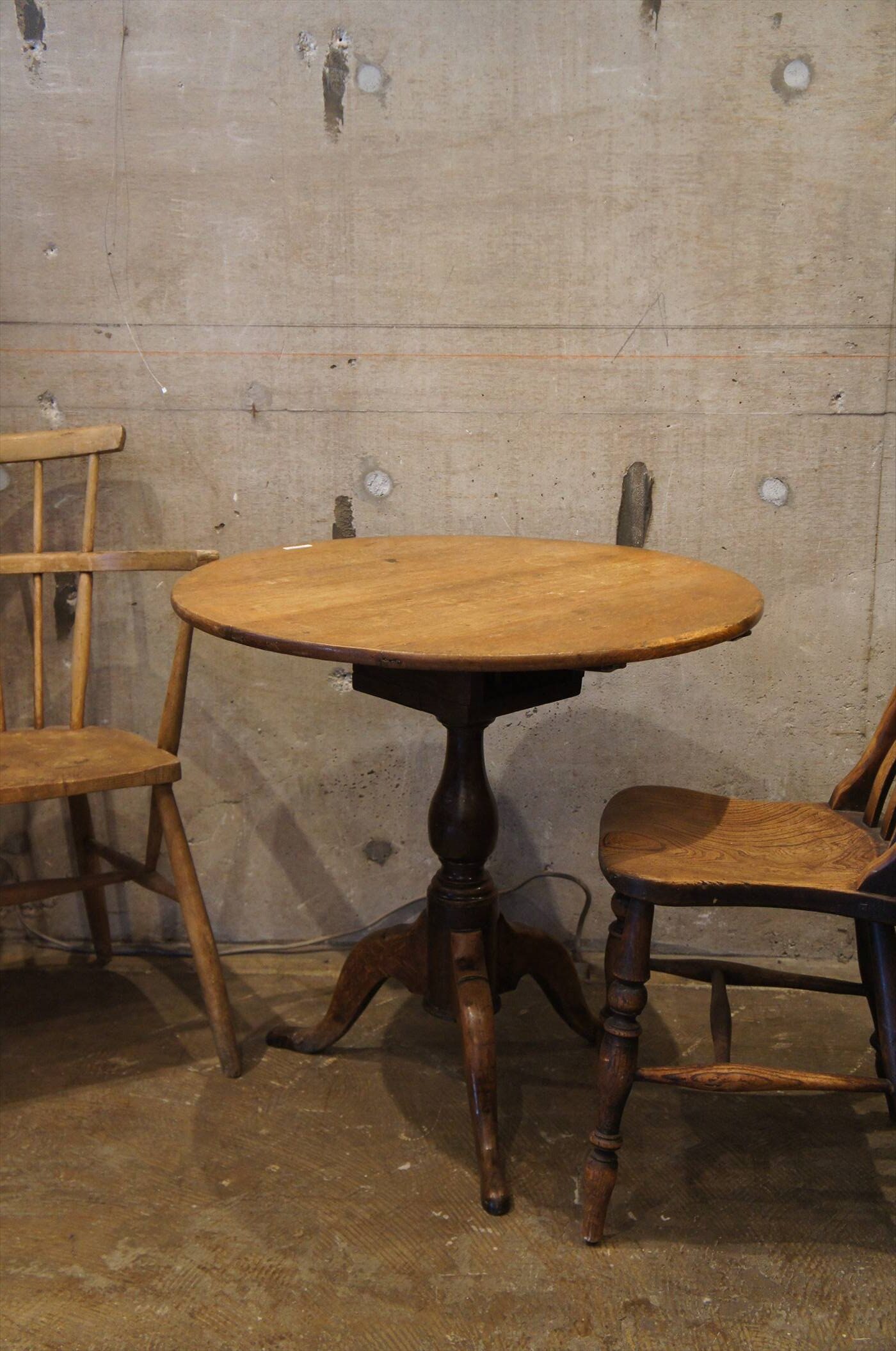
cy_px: 676
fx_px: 1685
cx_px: 448
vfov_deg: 43.7
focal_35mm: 45
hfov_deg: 29.8
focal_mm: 30
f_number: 4
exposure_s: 1/80
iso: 1600
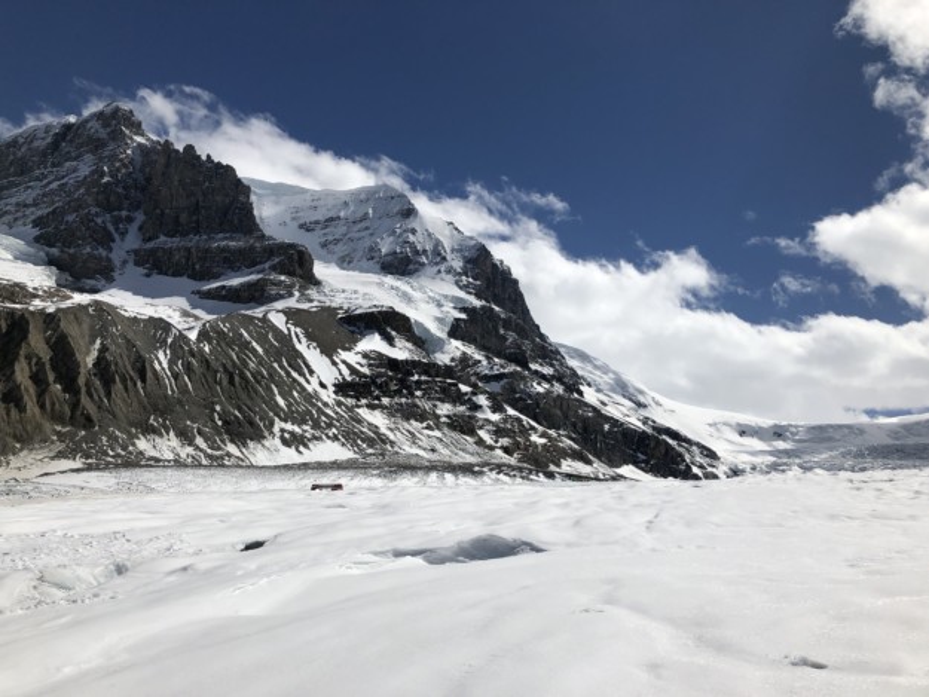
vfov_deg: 49.8
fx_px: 752
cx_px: 464
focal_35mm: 28
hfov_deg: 63.4
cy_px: 348
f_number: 1.8
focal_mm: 3.99
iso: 25
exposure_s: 1/12195
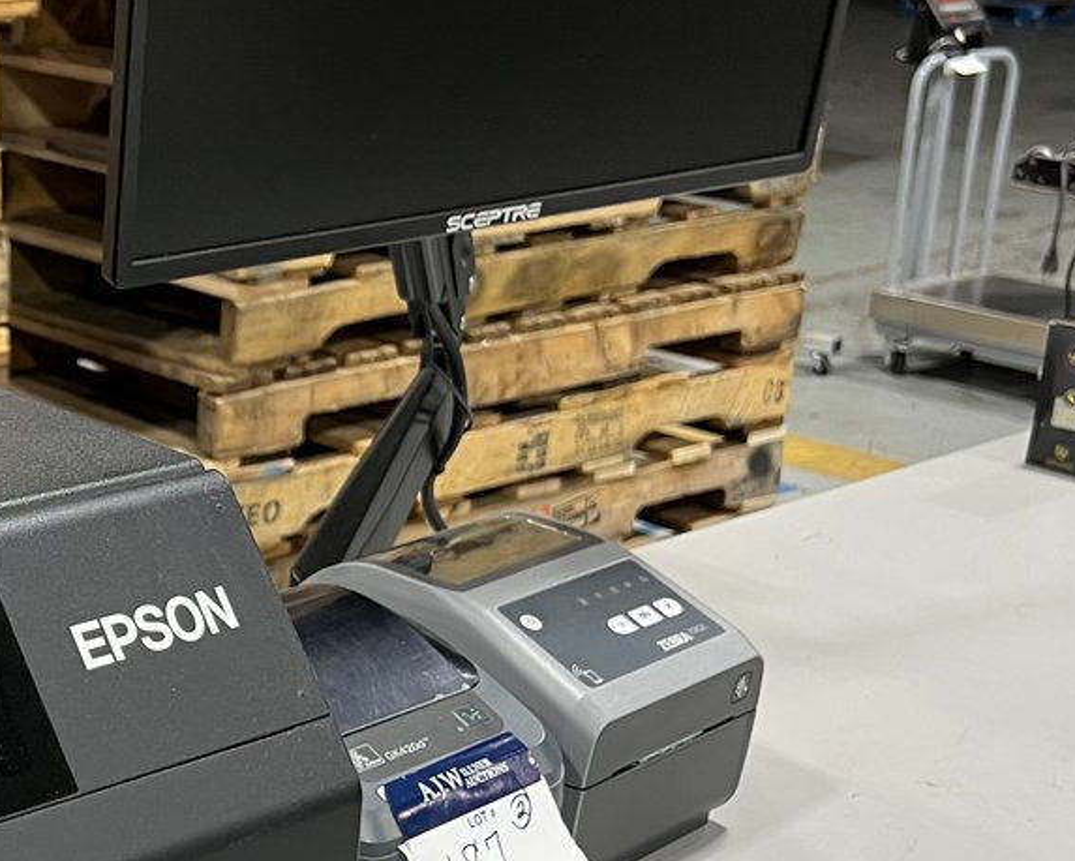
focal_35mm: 67
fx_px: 2133
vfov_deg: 22.7
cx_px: 27
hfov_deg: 26.9
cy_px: 609
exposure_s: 1/60
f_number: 1.5
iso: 125
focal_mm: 5.7
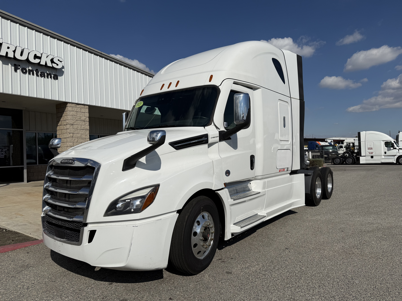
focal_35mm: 24
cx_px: 201
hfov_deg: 71.6
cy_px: 150
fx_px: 279
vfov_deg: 56.8
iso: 64
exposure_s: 1/14286
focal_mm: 6.76
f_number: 1.78
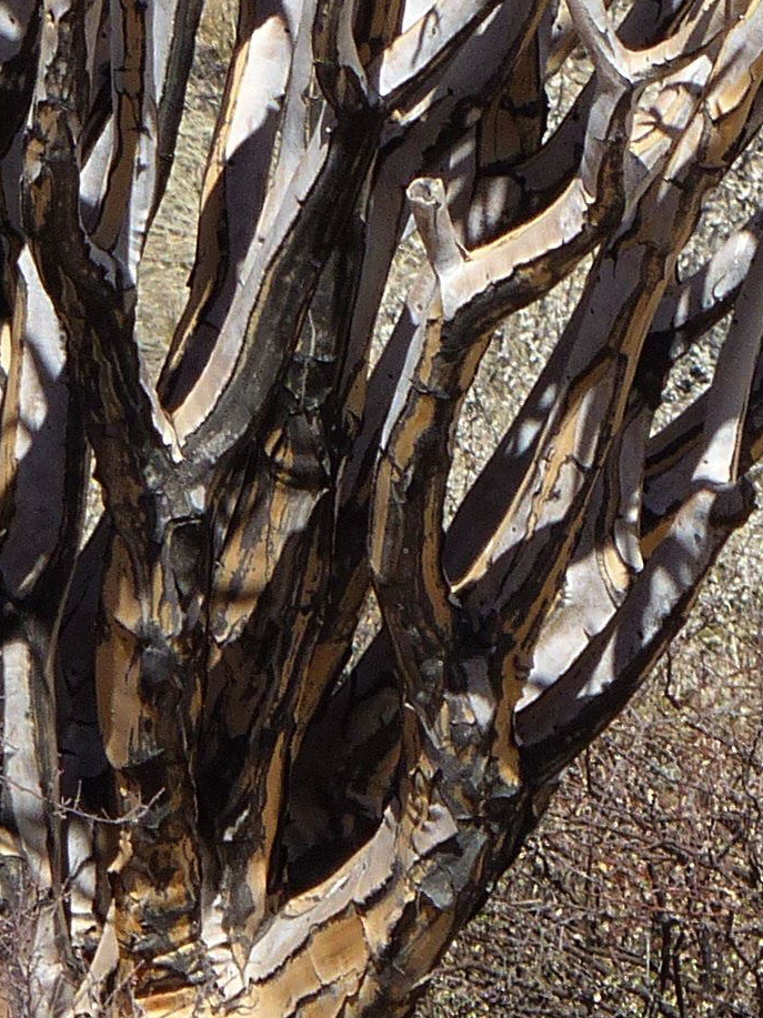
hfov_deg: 0.9
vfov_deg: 1.2
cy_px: 582
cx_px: 258
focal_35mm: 1654
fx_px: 48644
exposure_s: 1/800
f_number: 4
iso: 100
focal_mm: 68.1
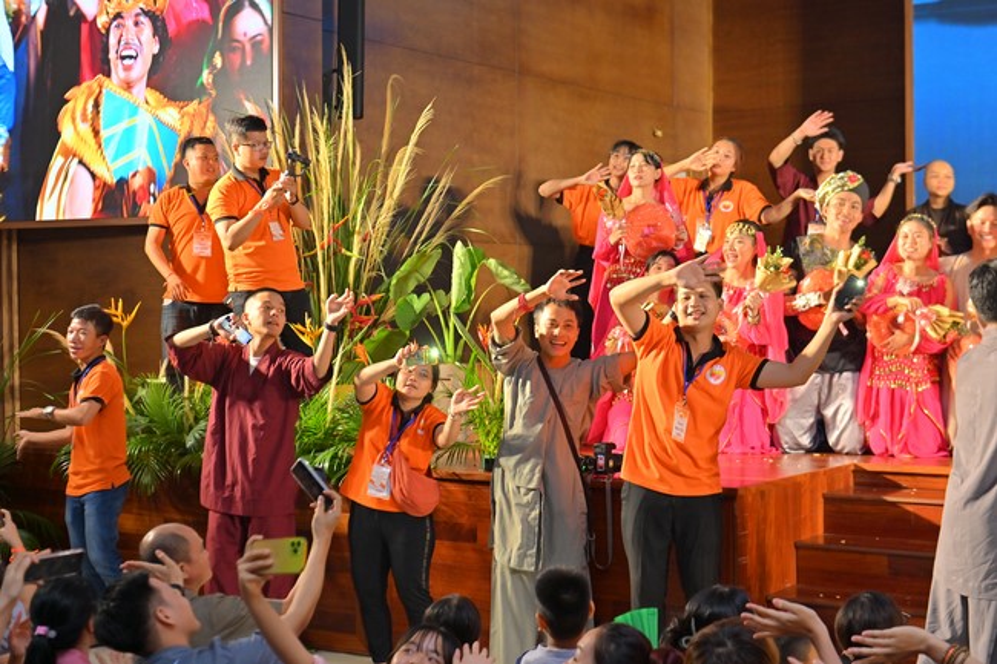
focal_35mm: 60
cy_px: 332
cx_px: 498
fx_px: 1661
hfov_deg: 33.4
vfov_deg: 22.6
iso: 1000
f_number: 4
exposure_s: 1/100
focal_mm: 60
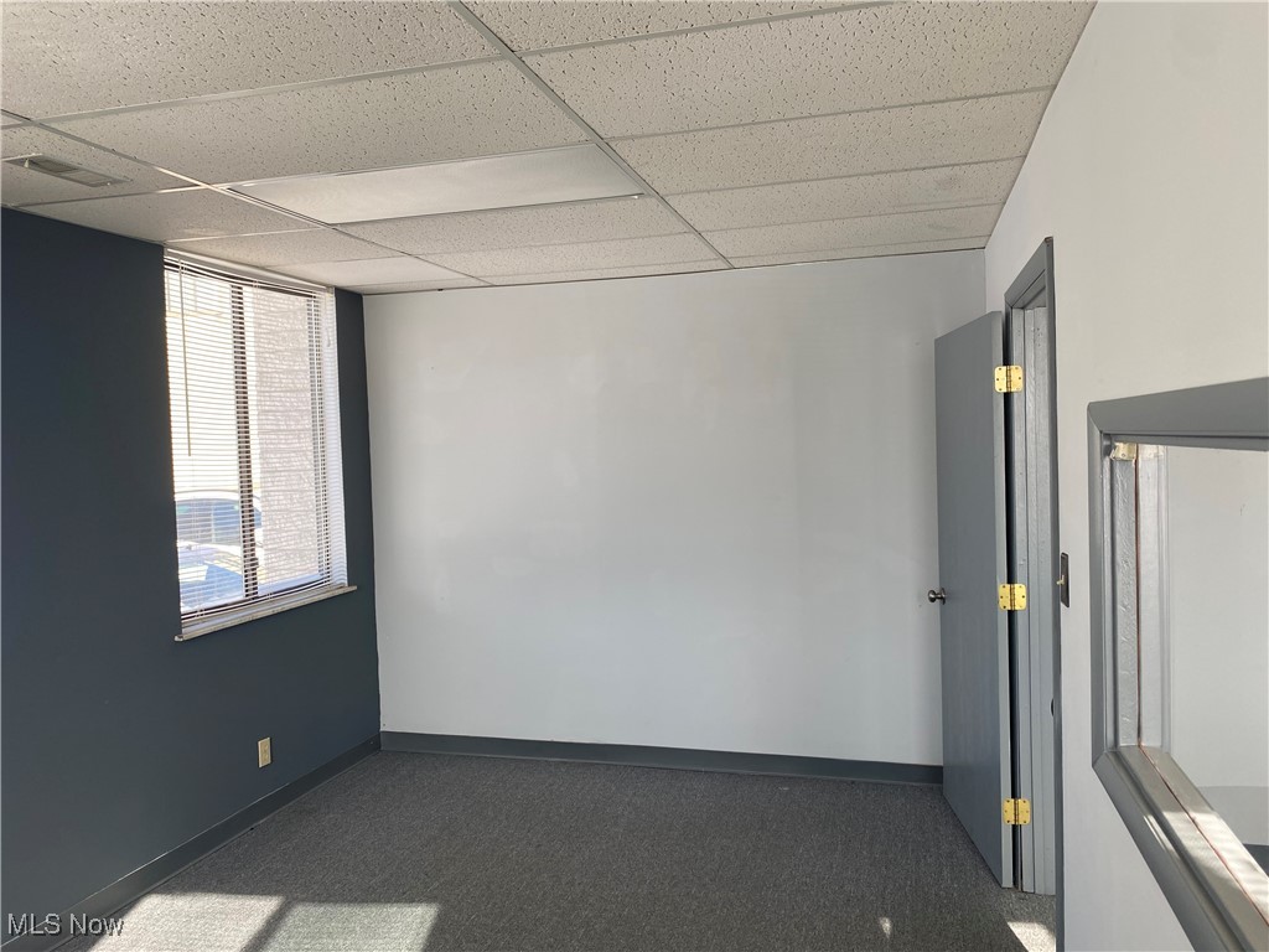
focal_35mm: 26
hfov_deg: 67.3
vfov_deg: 53.1
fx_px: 953
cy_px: 476
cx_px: 634
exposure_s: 1/121
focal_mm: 4.25
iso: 40
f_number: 1.8
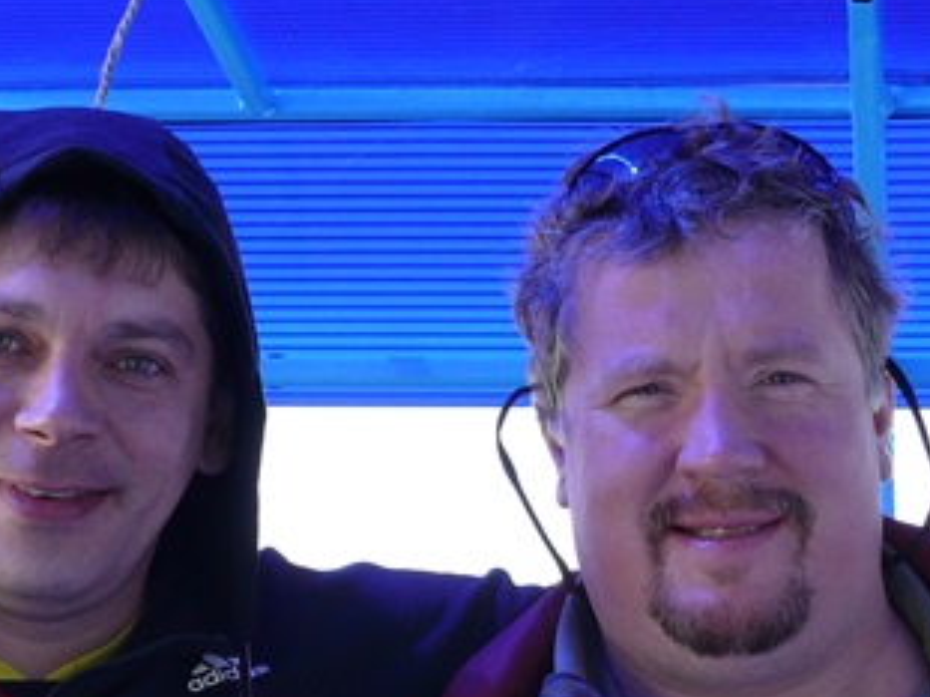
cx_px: 419
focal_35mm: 126
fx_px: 3384
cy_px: 568
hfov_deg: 15.6
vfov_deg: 11.7
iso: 100
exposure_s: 1/125
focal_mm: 9.1
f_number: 4
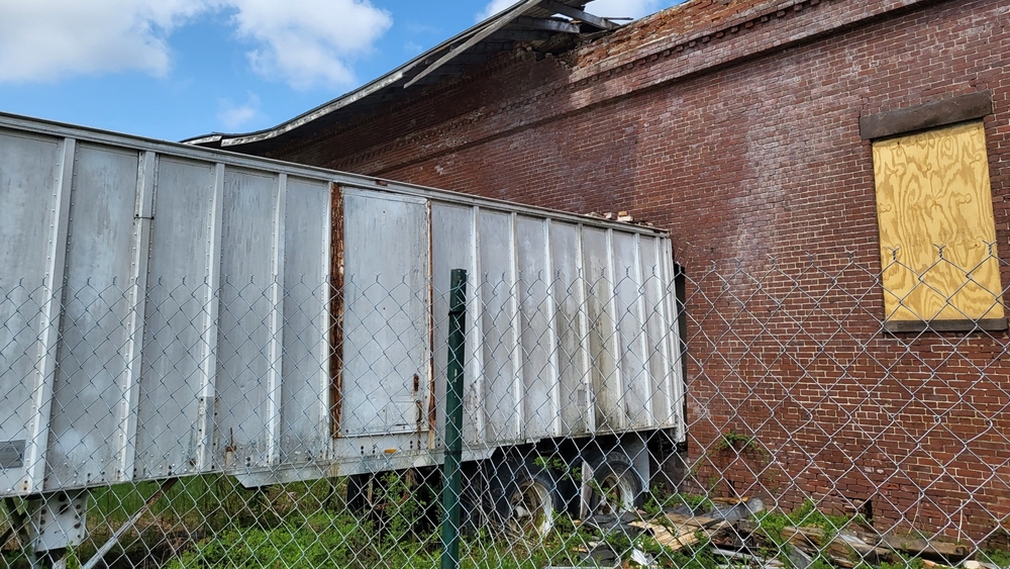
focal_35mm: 29
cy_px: 191
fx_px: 777
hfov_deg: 66.1
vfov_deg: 39.7
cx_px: 500
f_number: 1.8
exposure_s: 1/2730
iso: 50
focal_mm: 4.25
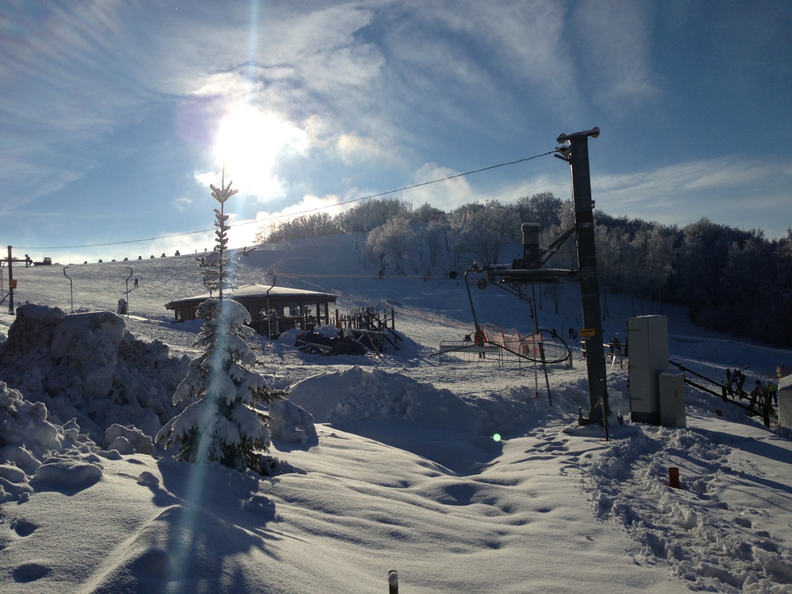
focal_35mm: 33
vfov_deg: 42.9
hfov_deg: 55.4
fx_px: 755
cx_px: 396
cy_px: 297
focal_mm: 4.13
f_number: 2.4
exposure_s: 1/6024
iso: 50
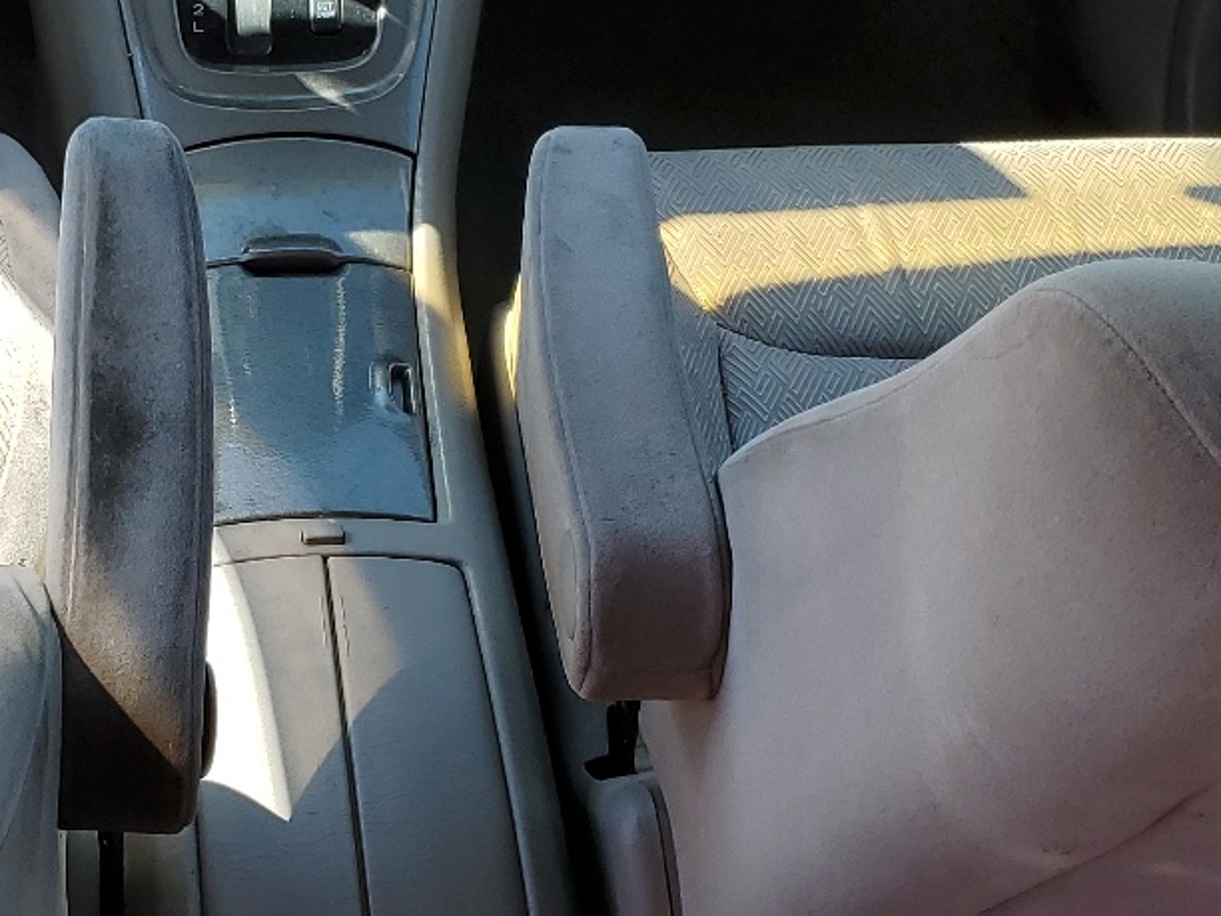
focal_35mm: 68
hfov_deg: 27.6
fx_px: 2399
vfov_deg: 21.5
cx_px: 146
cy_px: 283
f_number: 1.5
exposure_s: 1/667
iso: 50
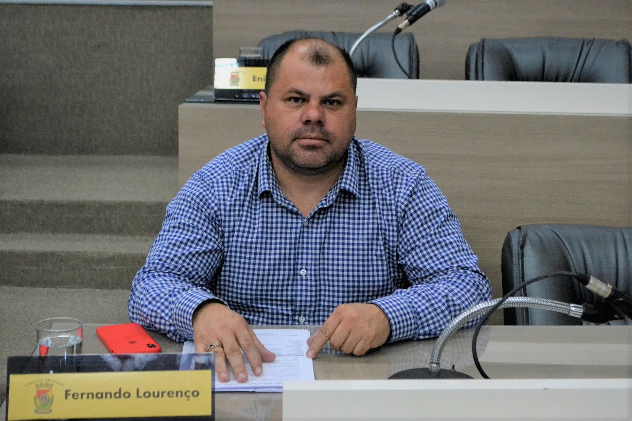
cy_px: 210
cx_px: 316
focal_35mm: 63
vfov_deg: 21.6
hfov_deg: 31.9
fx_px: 1106
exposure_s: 1/125
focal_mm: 42
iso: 3200
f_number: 5.6
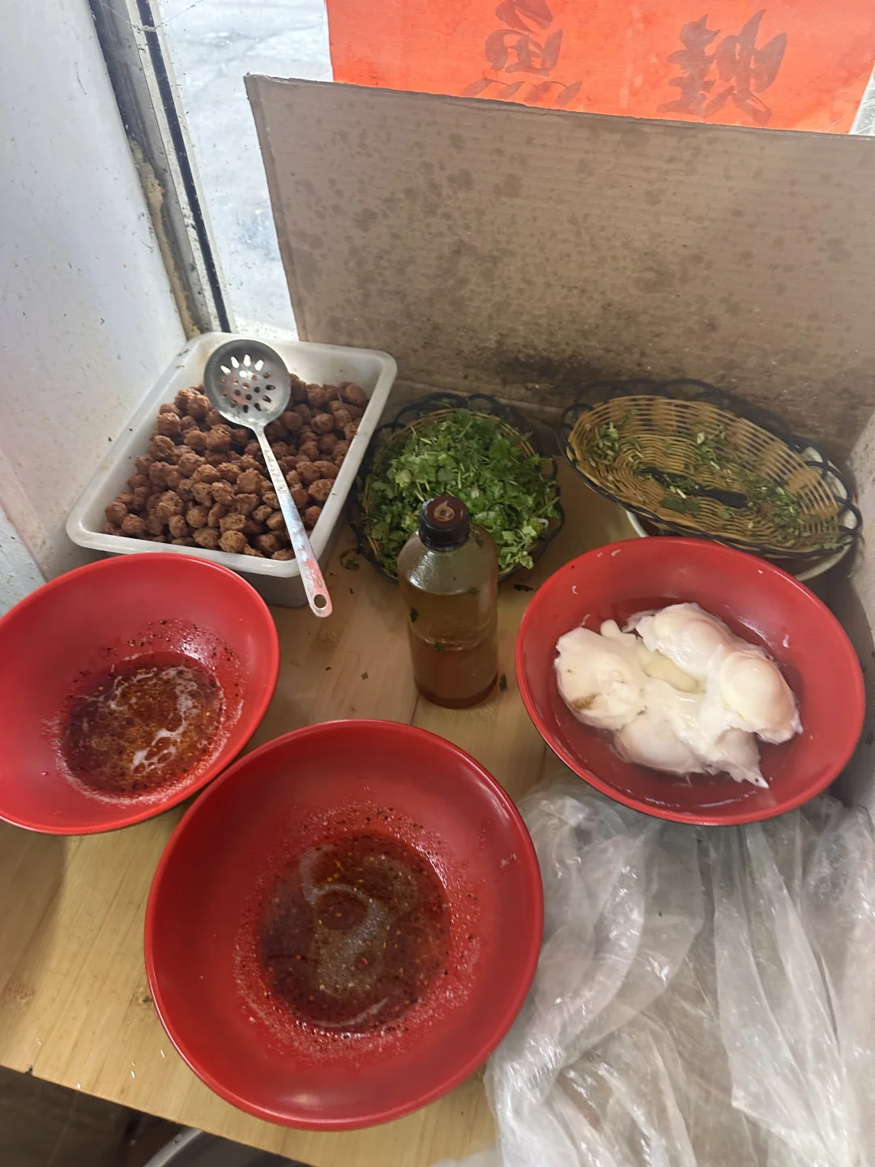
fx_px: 809
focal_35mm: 24
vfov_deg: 71.6
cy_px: 584
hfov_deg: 56.8
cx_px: 438
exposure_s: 1/50
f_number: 1.78
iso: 320
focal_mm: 6.86
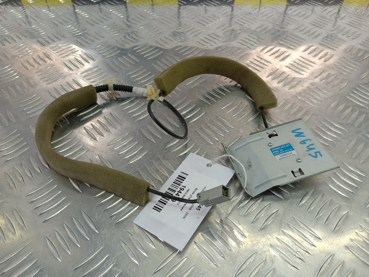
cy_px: 138
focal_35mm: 23
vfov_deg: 58.9
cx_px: 184
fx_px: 245
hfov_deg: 73.9
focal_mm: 4.11
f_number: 1.6
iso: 154
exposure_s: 1/100
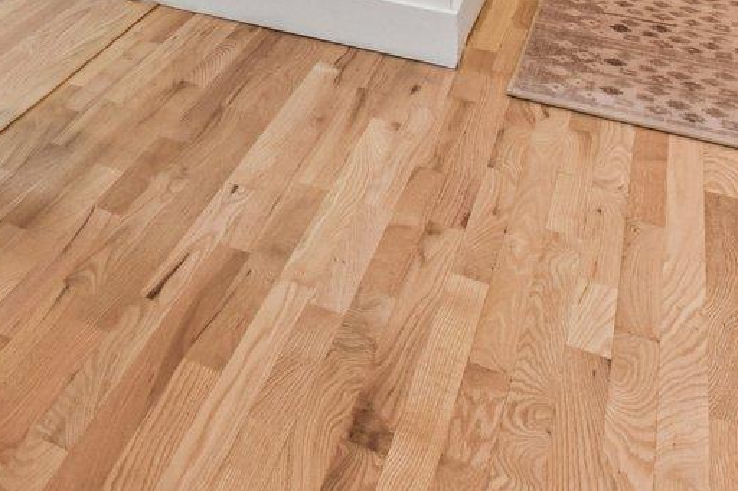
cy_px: -427
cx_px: -317
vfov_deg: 17.6
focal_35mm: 60
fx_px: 1230
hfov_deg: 26.2
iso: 400
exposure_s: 1/25
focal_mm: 15
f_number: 8
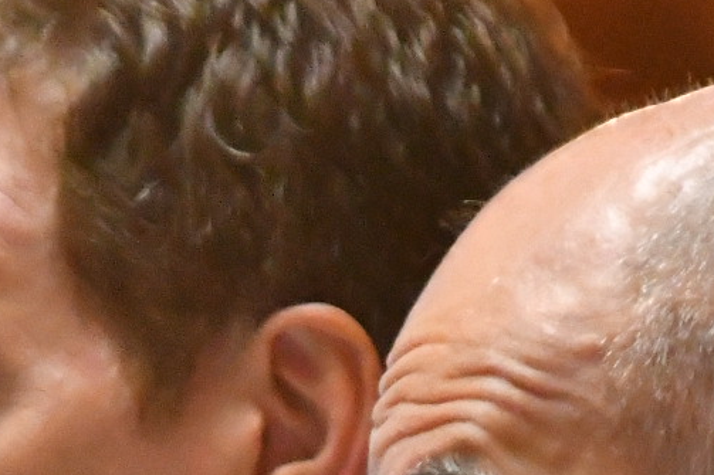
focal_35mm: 1329
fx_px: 26348
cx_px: 253
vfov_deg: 1.0
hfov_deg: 1.6
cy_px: 1069
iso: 8000
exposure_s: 1/200
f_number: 5.6
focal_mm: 160
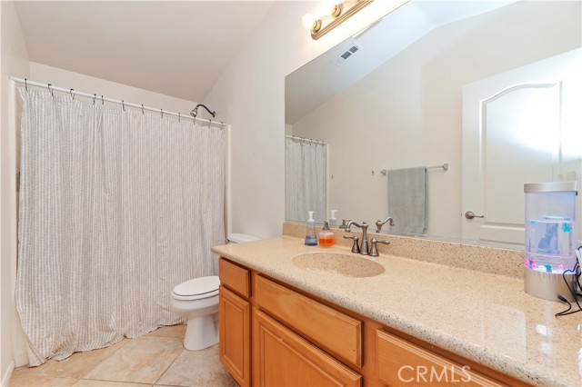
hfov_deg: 104.3
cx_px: 291
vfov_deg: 81.1
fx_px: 226
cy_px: 194
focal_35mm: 14
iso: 500
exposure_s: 1/4
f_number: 10
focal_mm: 14
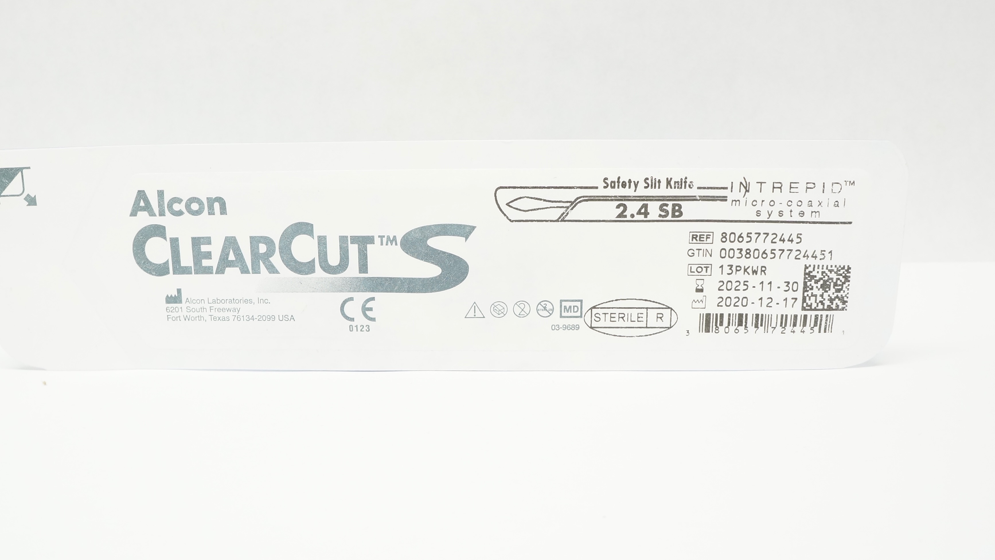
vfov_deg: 29.7
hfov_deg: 50.4
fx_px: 1055
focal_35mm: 40
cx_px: 452
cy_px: 270
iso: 800
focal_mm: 18
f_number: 7.1
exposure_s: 1/60
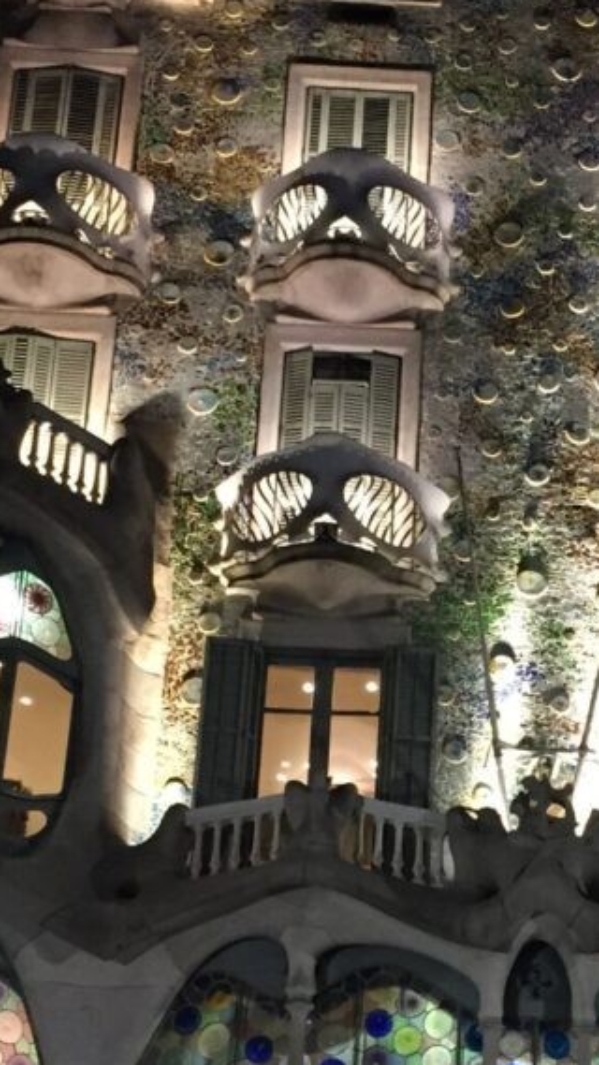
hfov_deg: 14.9
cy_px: 711
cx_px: 586
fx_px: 2259
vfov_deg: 26.4
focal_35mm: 80
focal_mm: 4.15
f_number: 2.2
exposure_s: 1/30
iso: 200
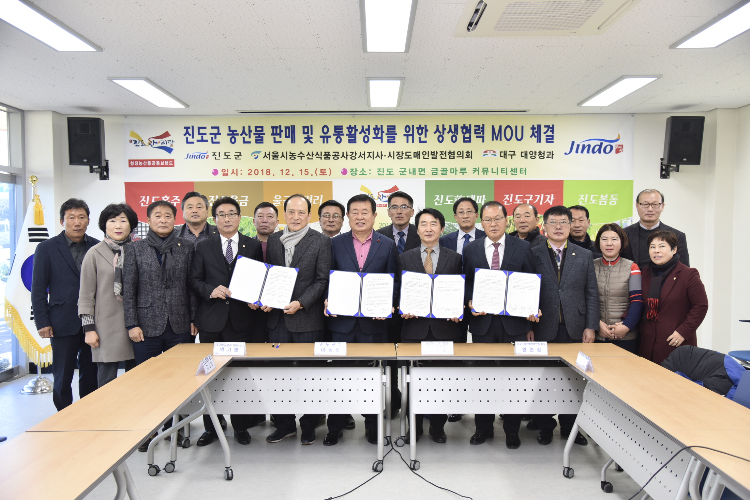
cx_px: 375
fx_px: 667
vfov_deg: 41.1
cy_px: 250
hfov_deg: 58.7
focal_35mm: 32
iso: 800
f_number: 4.5
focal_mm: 32
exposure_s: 1/125
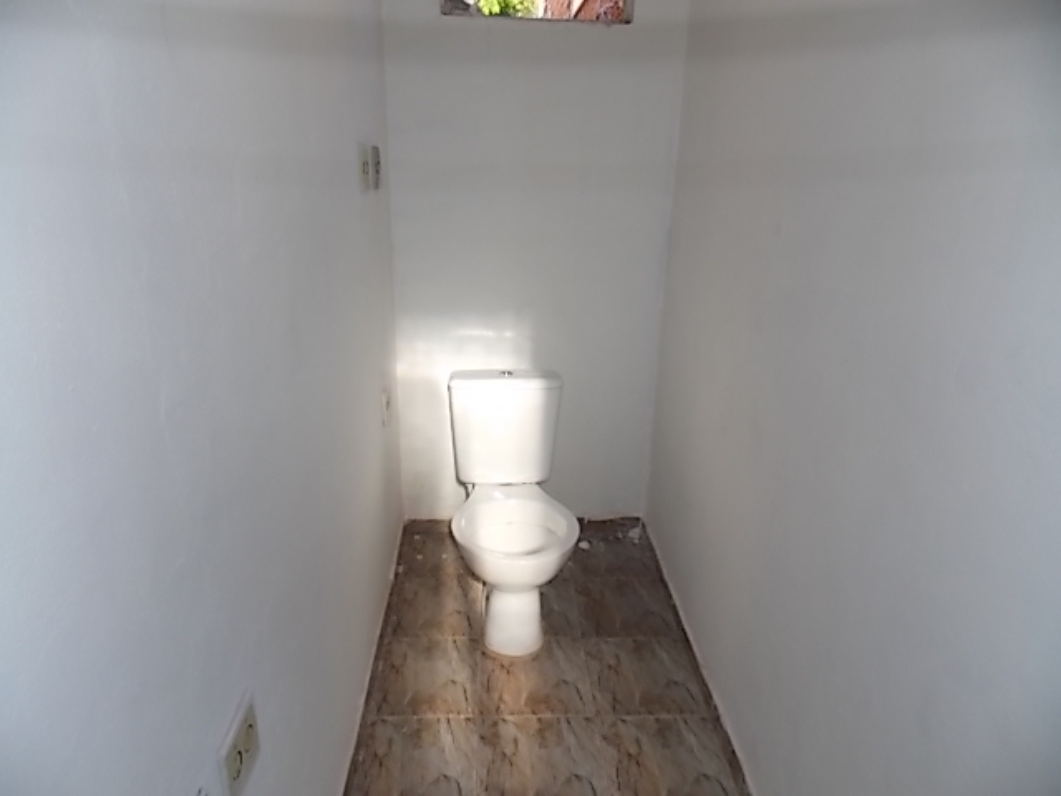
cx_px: 530
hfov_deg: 73.9
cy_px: 398
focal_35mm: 23
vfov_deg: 58.9
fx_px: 705
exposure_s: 1/125
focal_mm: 4
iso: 80
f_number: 3.1
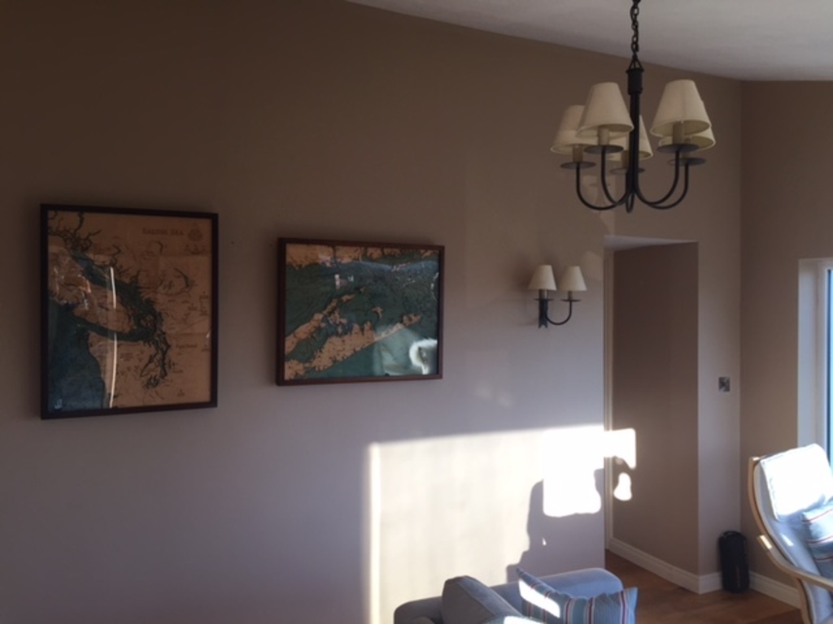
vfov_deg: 48.2
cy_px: 312
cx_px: 416
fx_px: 698
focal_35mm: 29
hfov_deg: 61.7
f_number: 2.2
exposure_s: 1/100
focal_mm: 4.15
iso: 32
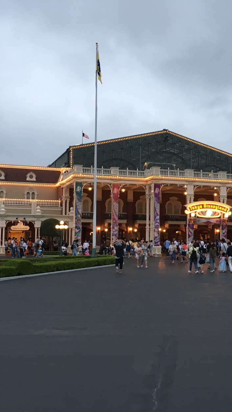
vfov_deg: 47.4
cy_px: 203
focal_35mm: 43
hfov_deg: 27.4
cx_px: 167
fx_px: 470
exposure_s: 1/30
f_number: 2.2
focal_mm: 4.15
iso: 64
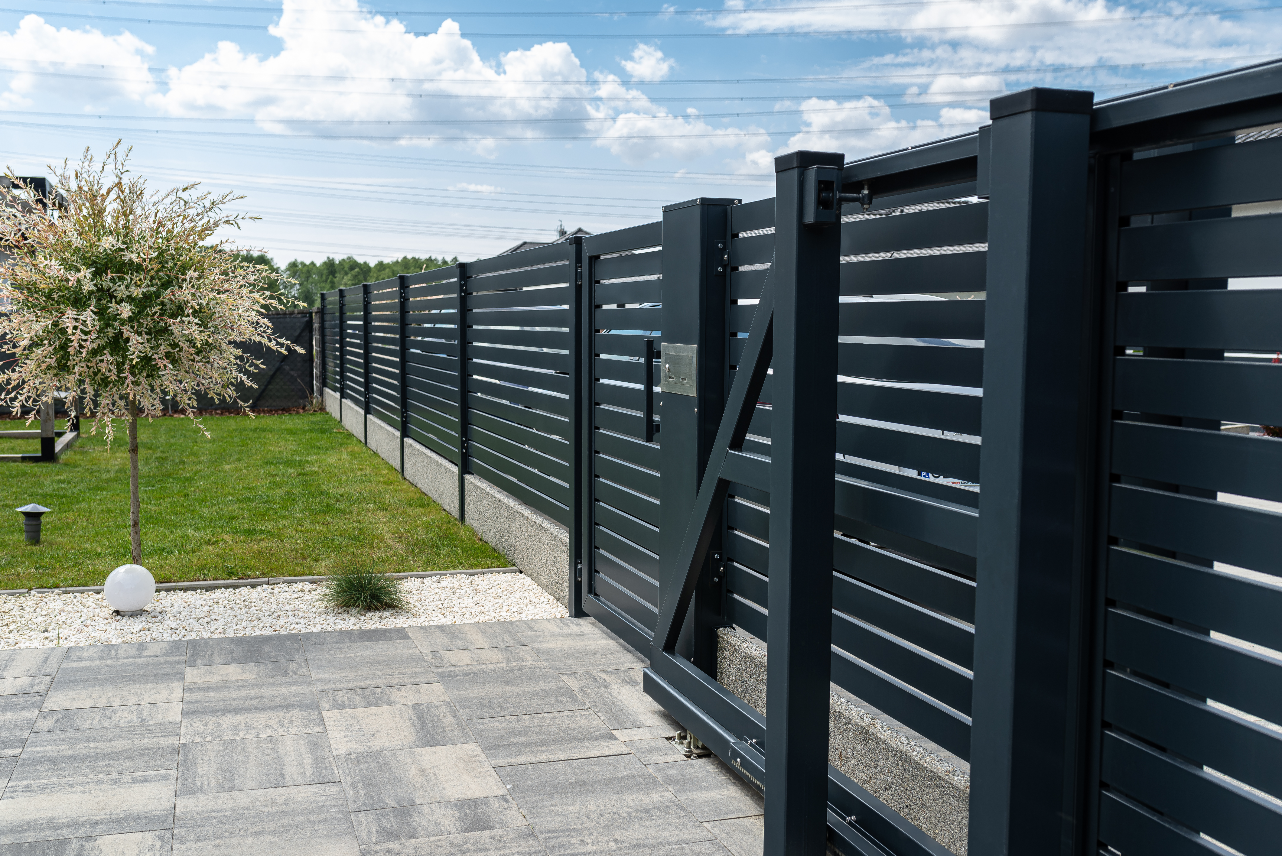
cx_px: 641
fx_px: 1247
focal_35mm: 35
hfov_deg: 54.4
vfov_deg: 37.9
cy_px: 428
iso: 100
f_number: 5.6
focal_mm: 35
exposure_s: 1/100
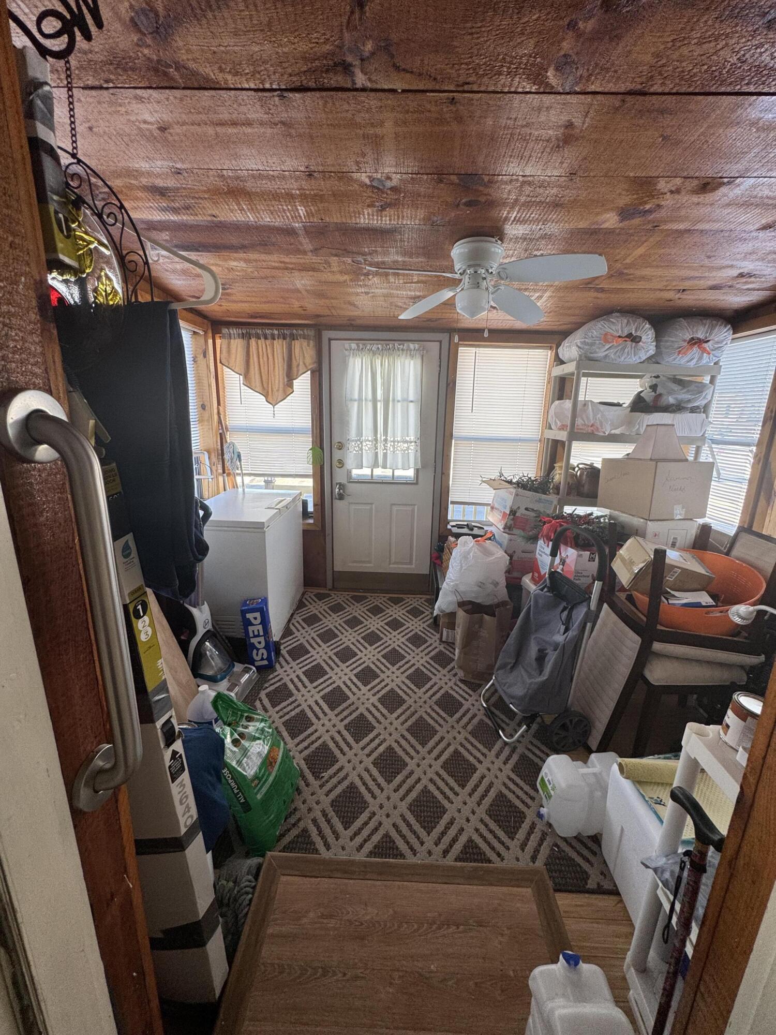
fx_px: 418
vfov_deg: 102.1
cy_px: 518
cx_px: 388
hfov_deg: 85.7
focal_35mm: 14
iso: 80
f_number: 2.2
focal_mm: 2.22
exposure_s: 1/99
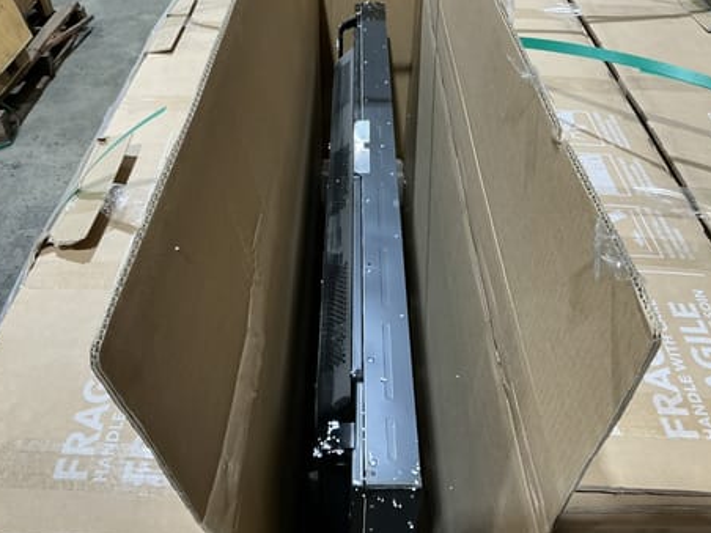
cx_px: 346
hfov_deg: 58.3
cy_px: 257
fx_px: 637
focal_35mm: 31
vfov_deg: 45.4
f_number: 1.8
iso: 100
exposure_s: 1/50
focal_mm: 3
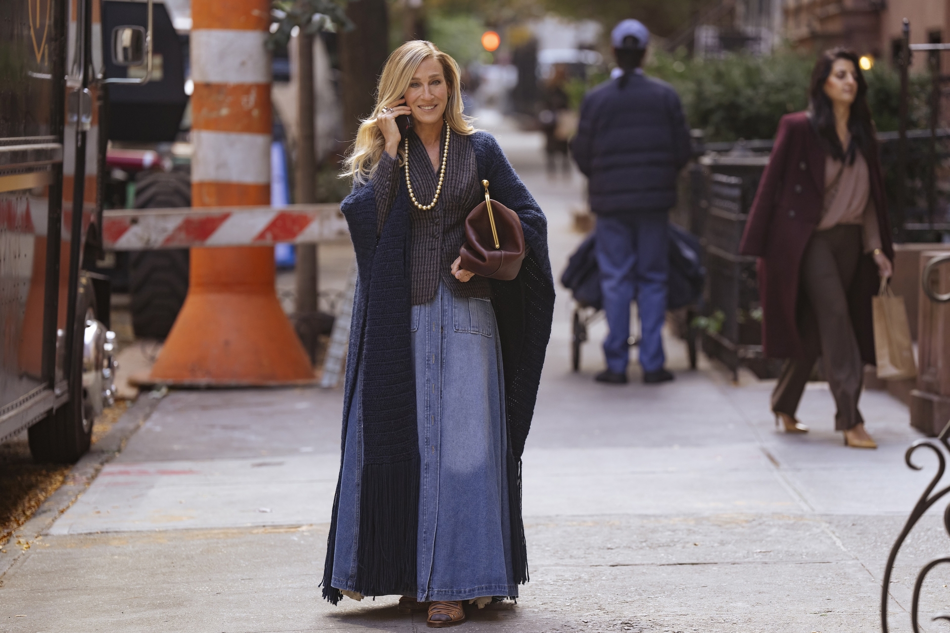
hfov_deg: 14.3
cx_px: 475
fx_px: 3773
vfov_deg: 9.6
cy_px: 316
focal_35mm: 143
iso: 1250
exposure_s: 1/1000
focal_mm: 143
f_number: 2.8
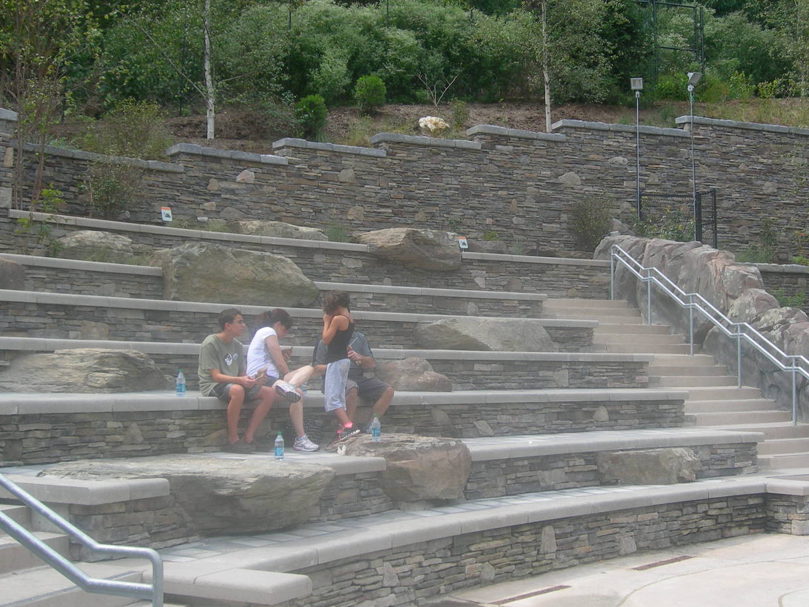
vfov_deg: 29.1
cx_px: 446
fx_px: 1169
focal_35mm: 50
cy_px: 312
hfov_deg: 38.1
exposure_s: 1/220
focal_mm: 7.8
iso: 50
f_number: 4.8
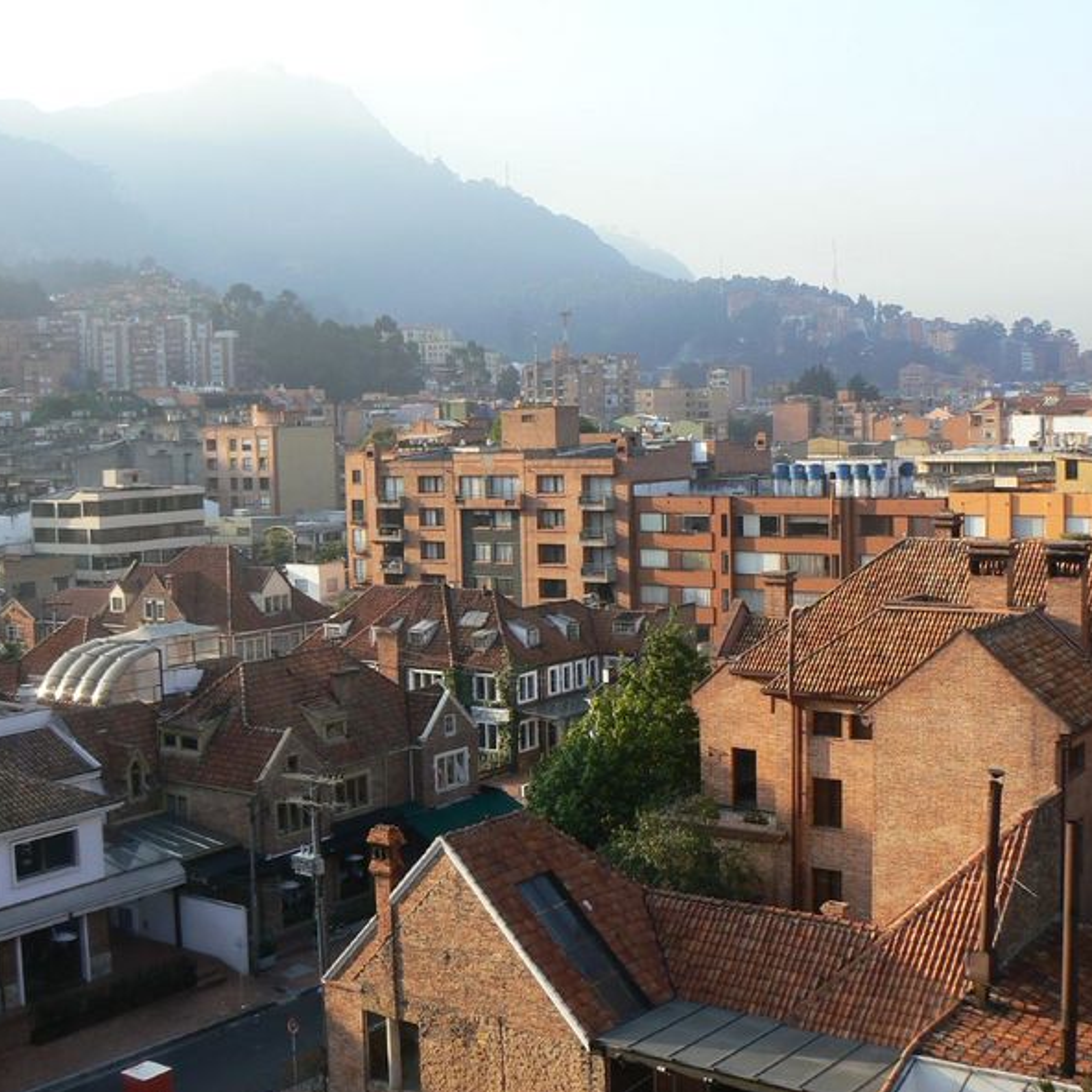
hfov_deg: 39.2
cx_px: 522
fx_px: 1535
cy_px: 552
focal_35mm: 43
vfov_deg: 39.2
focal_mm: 6
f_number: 5.6
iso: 80
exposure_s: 1/100
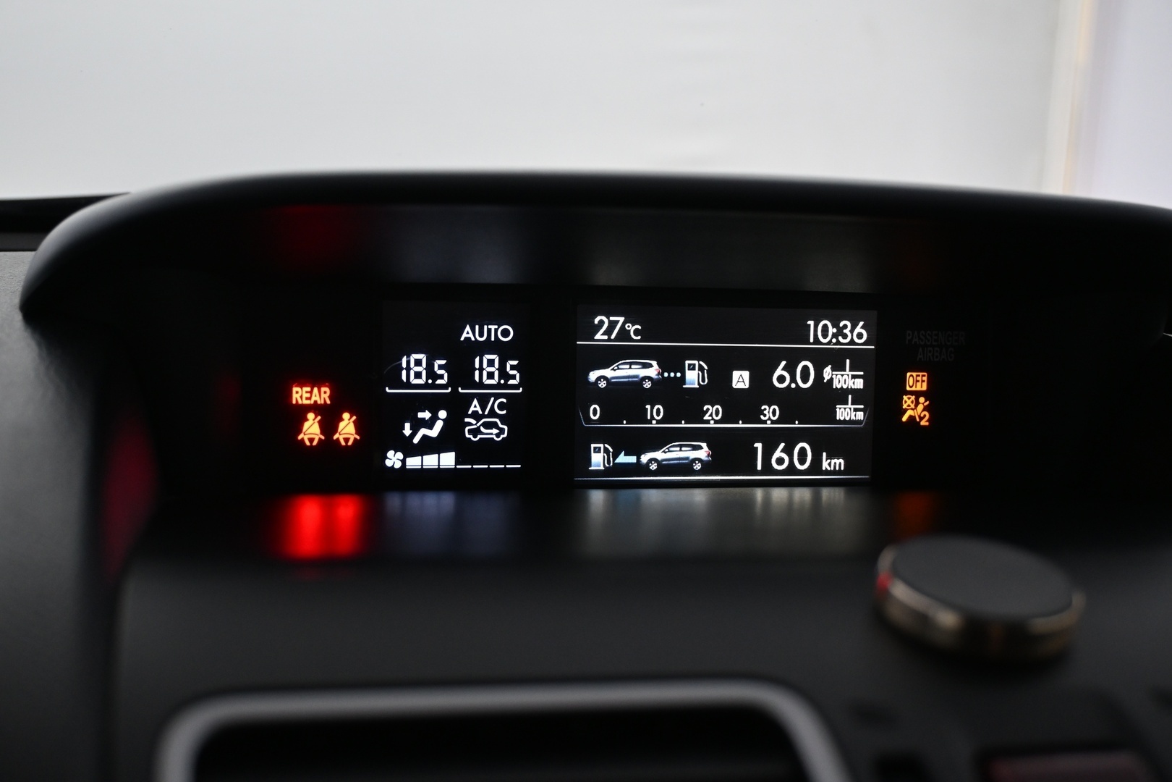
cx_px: 586
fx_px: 1489
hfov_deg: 43.0
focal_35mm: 46
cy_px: 391
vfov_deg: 29.4
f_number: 4.8
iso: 1000
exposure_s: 1/60
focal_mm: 30.5
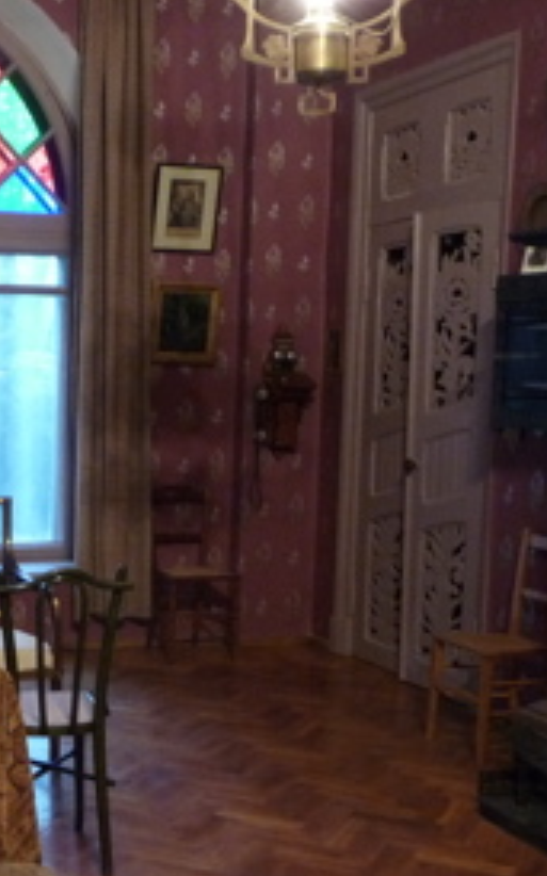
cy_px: 555
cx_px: 42
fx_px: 1313
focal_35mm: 55
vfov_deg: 36.7
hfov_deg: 22.9
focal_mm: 4.7
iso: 400
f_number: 3.3
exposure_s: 1/8
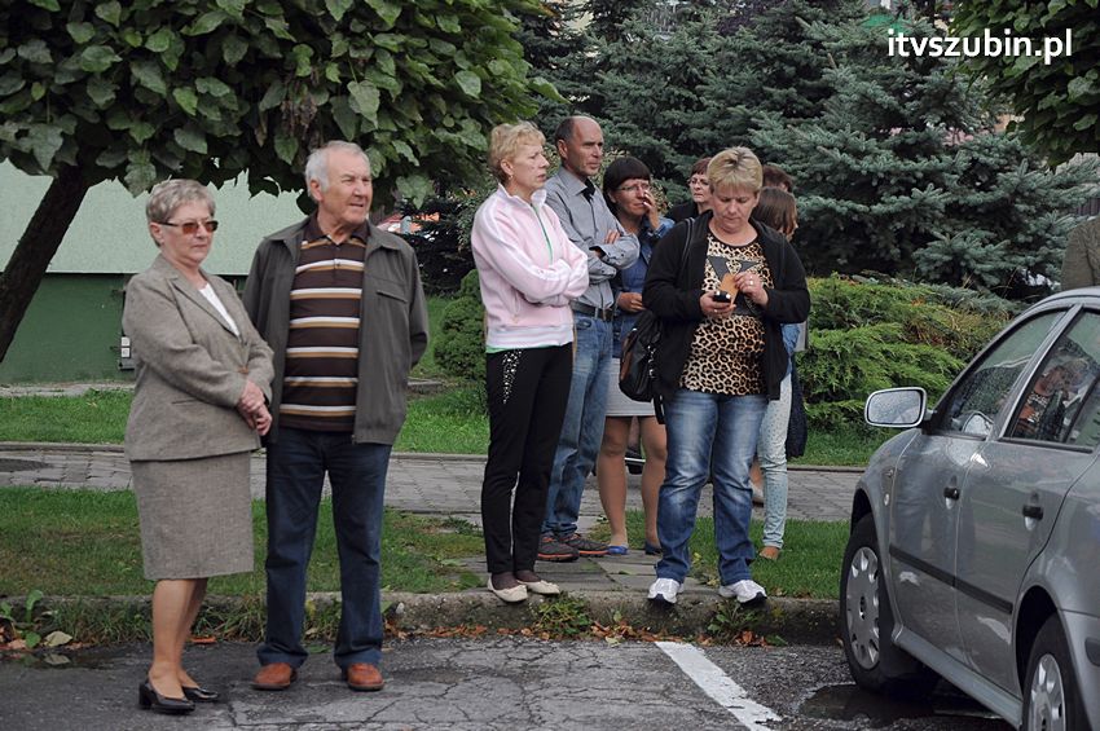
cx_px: 550
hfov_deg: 18.2
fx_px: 3434
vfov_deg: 12.2
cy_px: 366
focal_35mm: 112
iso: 400
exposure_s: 1/640
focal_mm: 75
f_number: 6.3
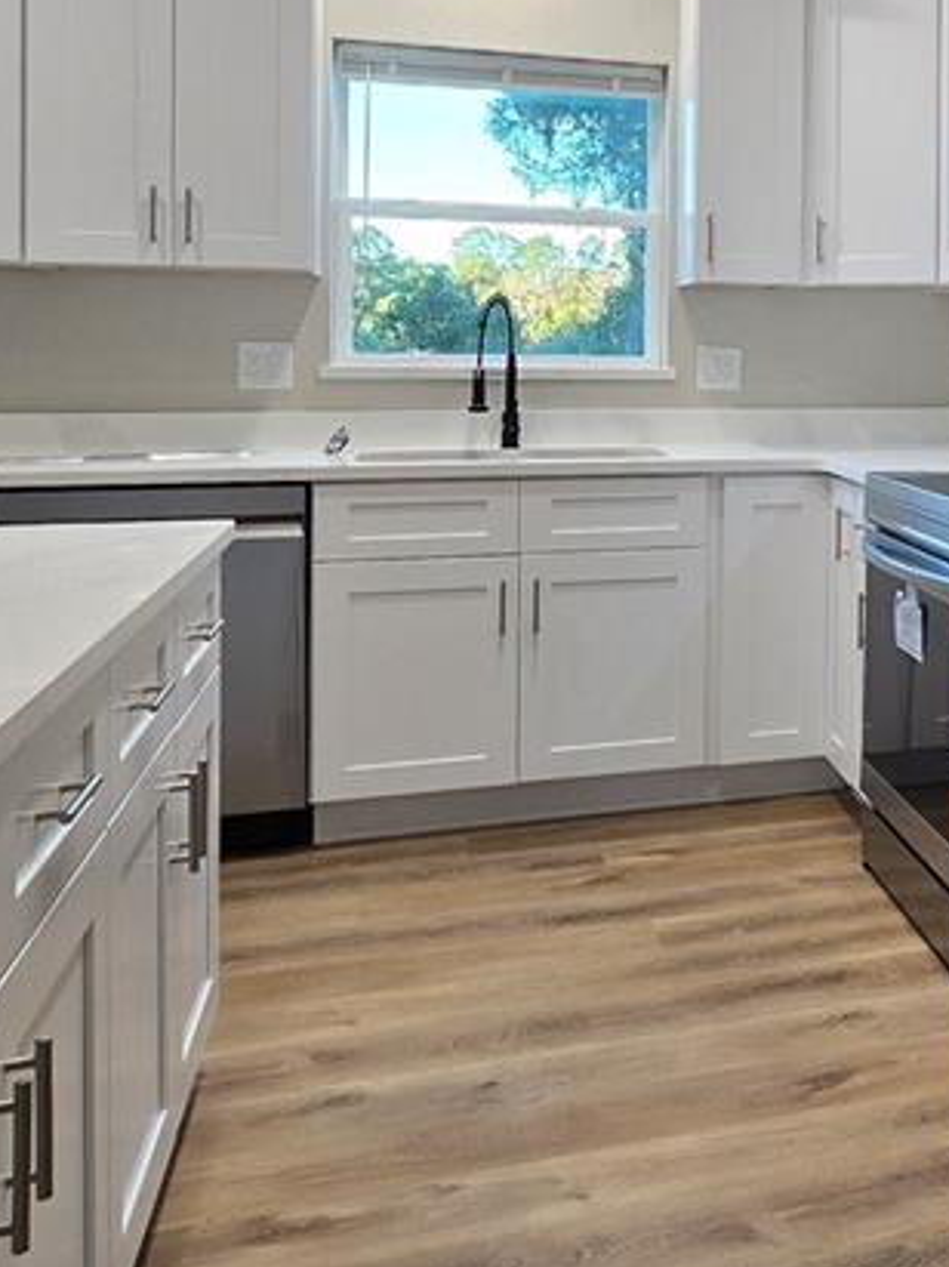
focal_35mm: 38
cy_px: 370
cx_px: 1075
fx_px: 1390
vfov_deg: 47.7
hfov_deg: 32.5
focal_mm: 2.2
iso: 100
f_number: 2.2
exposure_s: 1/60
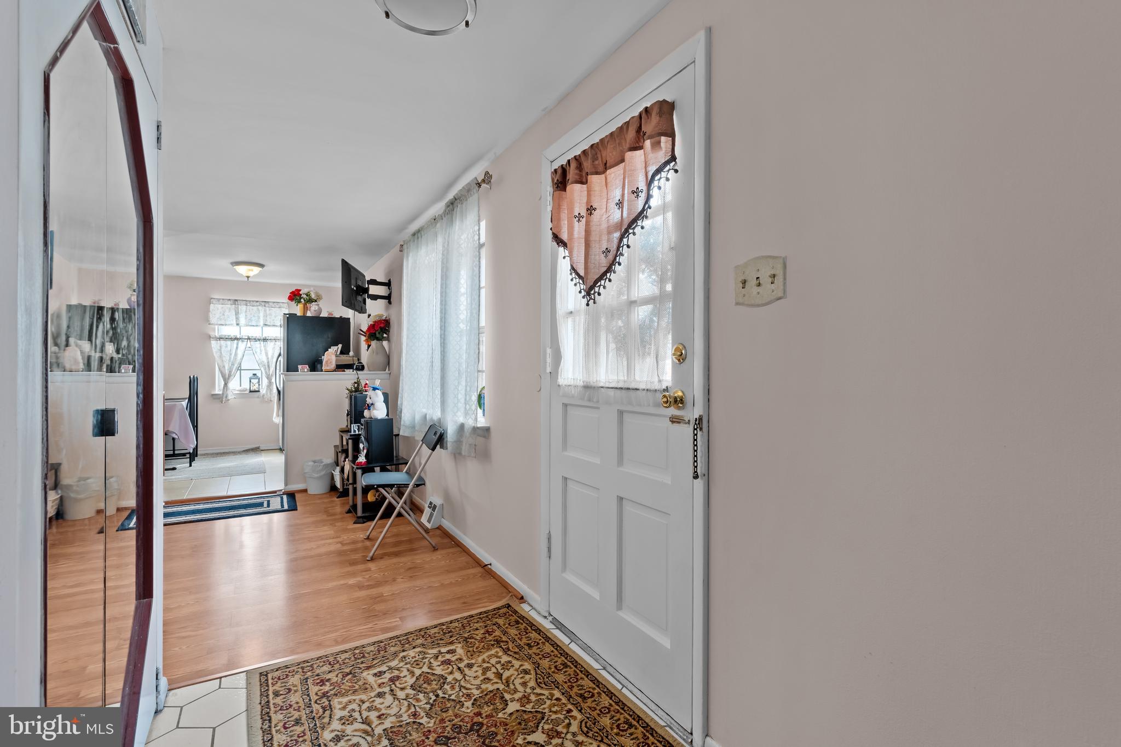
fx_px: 529
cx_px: 560
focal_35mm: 17
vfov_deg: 70.4
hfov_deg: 93.3
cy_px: 374
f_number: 8
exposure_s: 1/10
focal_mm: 17
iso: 500
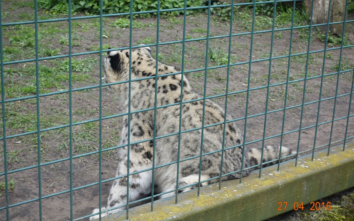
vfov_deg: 18.1
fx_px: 695
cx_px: 176
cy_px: 111
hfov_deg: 28.6
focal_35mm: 72
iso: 125
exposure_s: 1/80
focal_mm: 25.7
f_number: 4.5
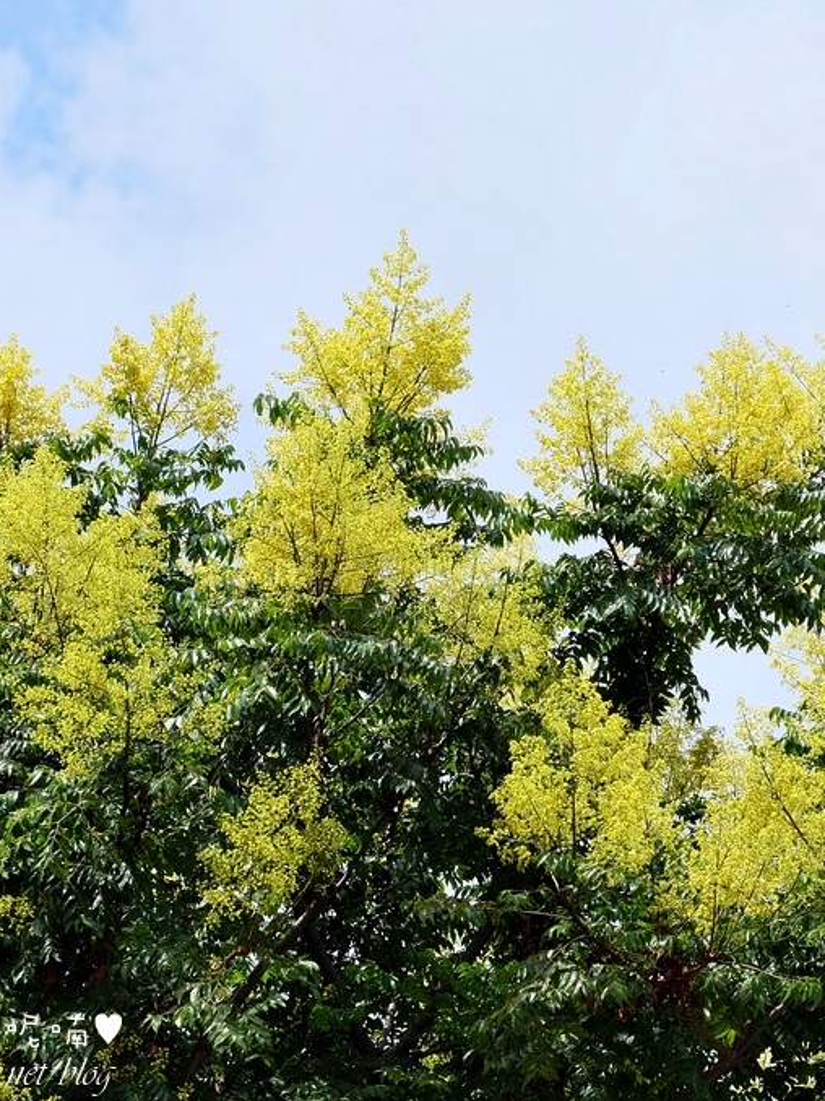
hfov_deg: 13.6
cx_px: 513
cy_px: 548
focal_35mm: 109
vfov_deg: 18.1
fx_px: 3466
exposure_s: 1/1700
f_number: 7.1
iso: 800
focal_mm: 50
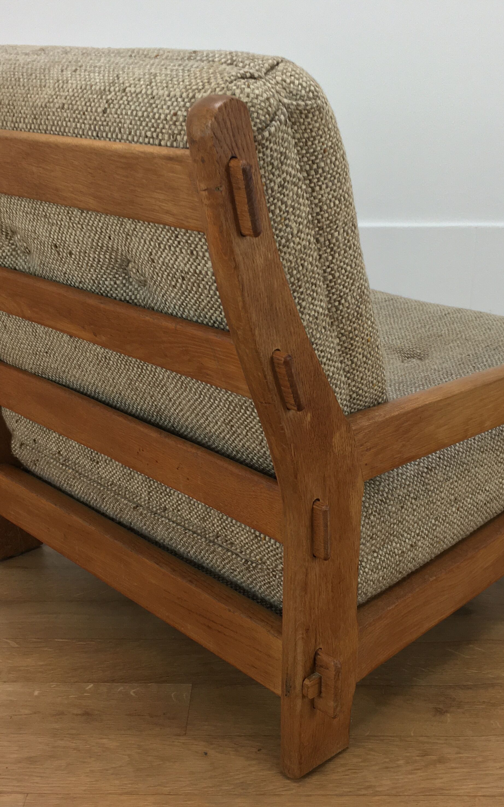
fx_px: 923
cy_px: 411
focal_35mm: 42
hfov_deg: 30.5
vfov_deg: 47.2
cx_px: 271
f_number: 2.2
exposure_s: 1/33
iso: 40
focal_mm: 4.15
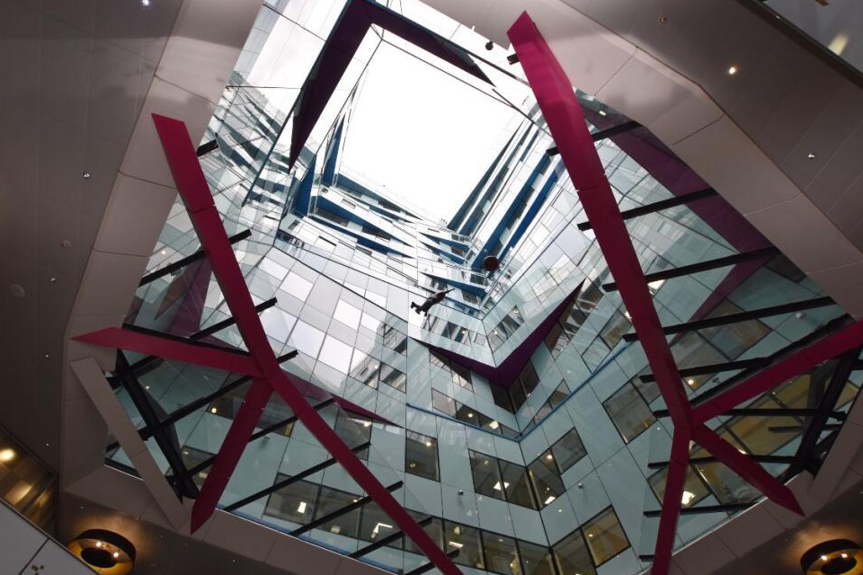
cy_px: 305
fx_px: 384
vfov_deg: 73.7
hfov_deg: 96.7
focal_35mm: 16
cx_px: 412
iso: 200
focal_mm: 10
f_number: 5
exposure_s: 1/200
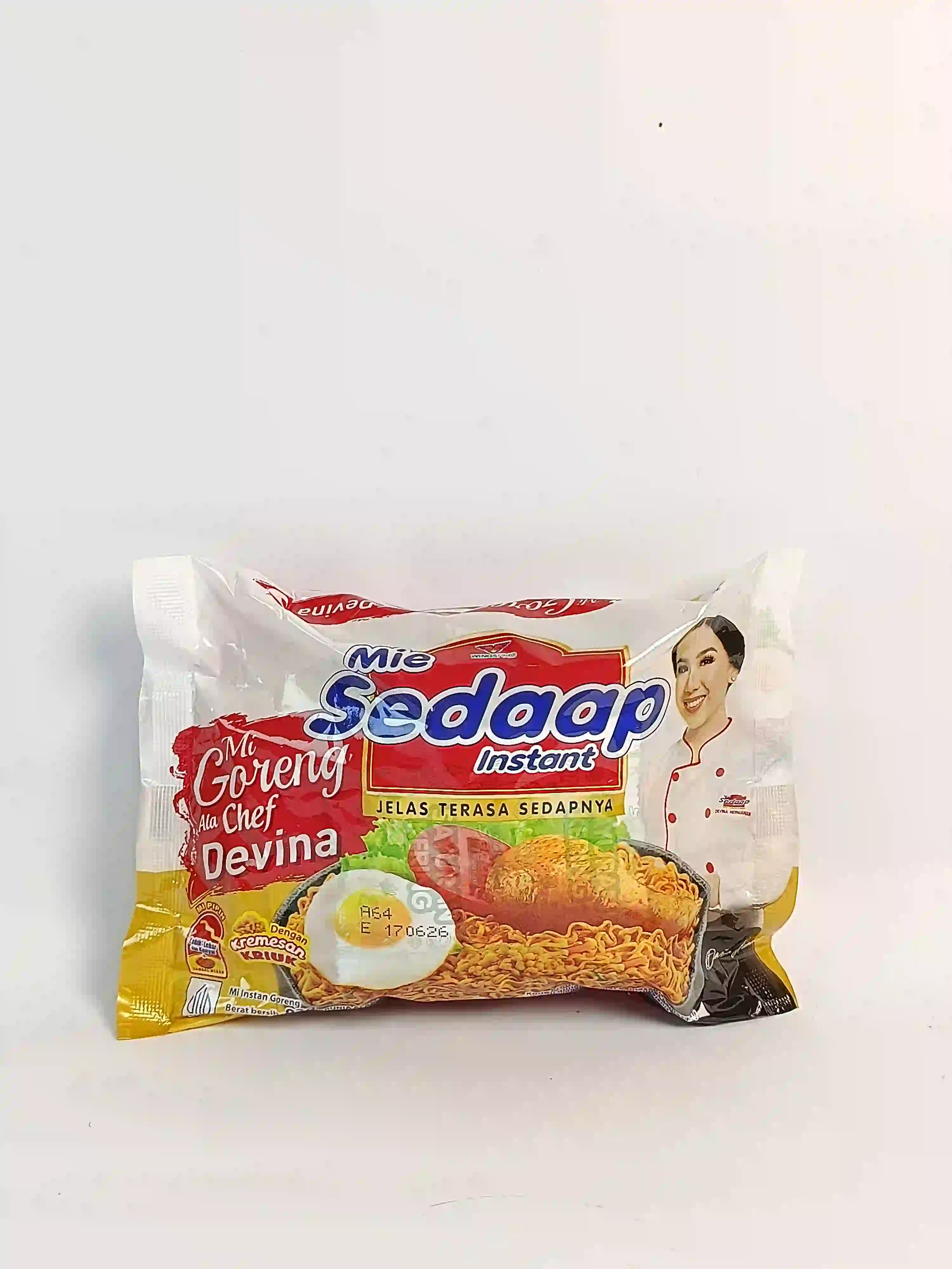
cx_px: 476
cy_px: 634
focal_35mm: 42
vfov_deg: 44.8
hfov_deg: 34.3
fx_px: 1540
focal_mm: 5.24
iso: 128
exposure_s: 1/100
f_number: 1.7
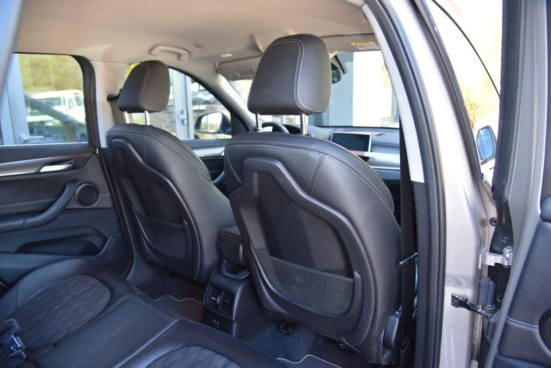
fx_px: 368
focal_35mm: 24
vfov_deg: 53.2
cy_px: 184
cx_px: 276
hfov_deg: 73.7
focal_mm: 24
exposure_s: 1/80
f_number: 4.5
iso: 500
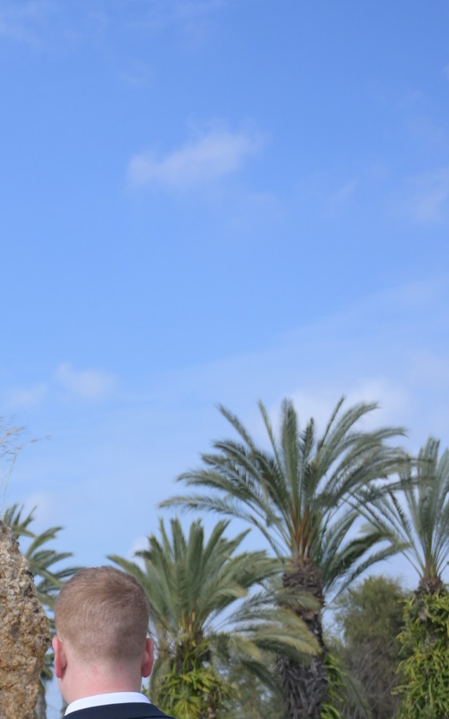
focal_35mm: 92
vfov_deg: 21.6
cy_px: 775
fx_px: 1793
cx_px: -253
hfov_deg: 13.3
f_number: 3.5
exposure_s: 1/2000
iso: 125
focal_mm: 29.5
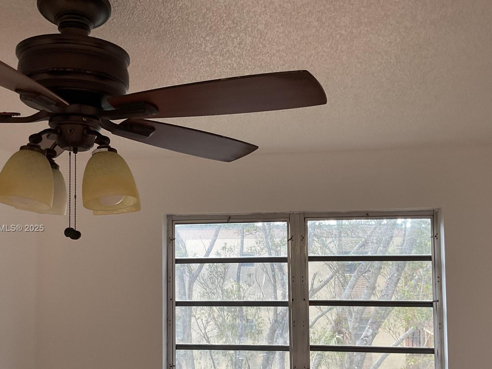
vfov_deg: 37.5
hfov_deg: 49.0
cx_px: 237
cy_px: 229
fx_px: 540
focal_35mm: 38
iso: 64
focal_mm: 3
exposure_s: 1/120
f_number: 1.8
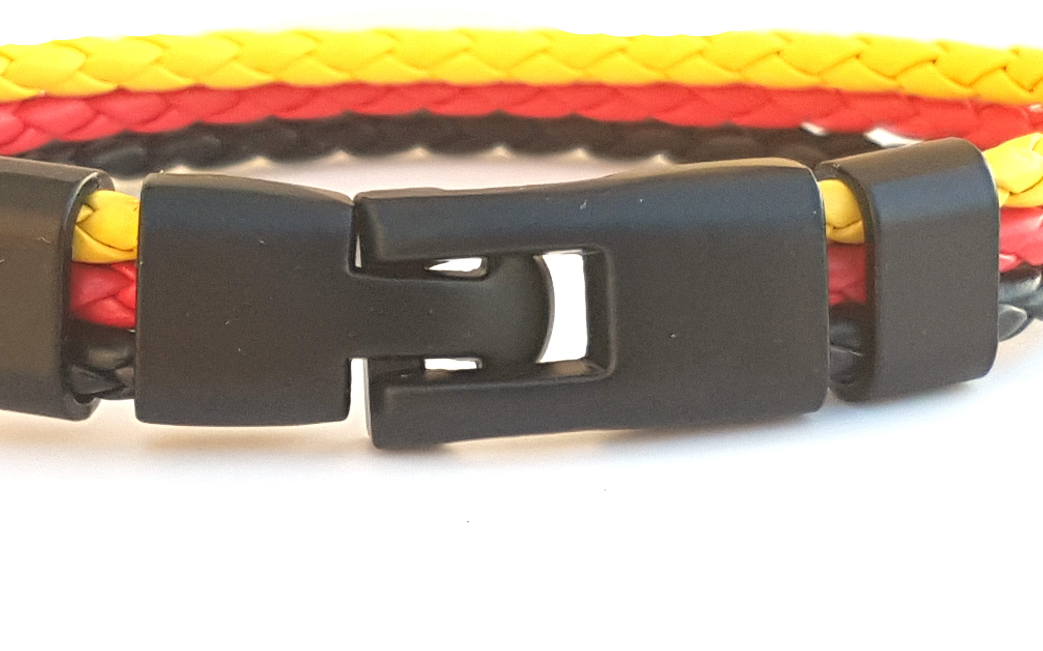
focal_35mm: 32
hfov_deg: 59.5
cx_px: 470
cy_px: 302
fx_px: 910
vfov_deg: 39.4
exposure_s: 1/212
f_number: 1.7
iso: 40
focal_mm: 4.2
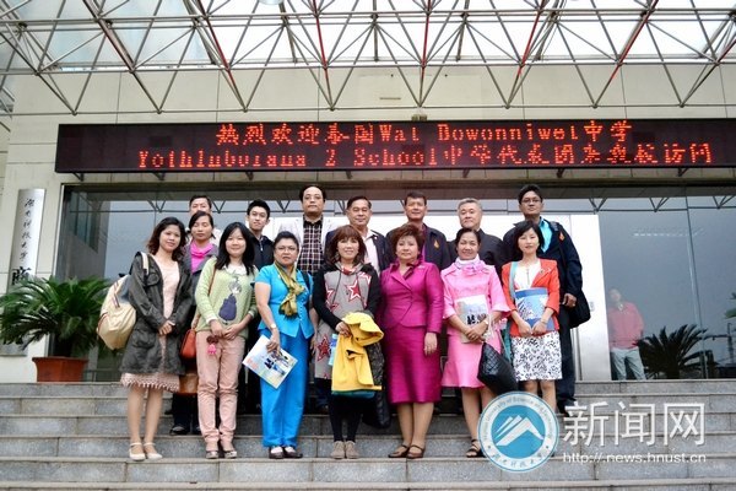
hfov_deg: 53.1
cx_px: 368
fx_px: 736
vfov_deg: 36.9
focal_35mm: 36
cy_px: 246
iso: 3200
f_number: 4
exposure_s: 1/2500
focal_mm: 24
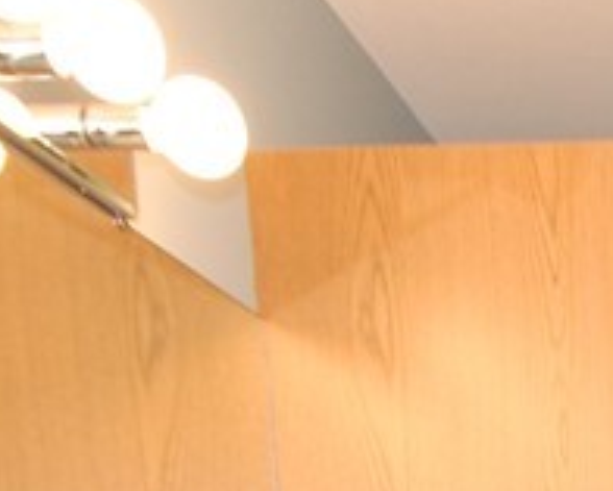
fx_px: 1416
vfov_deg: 15.4
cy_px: 1010
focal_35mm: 78
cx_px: 840
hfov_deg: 21.6
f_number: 5.6
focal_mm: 10
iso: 800
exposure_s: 1/60
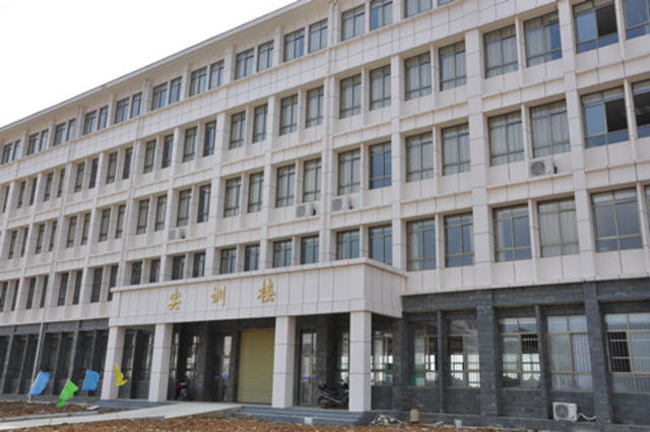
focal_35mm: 33
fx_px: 595
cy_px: 216
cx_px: 325
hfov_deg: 57.3
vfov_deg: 39.9
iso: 250
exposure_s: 1/200
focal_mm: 22
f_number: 14
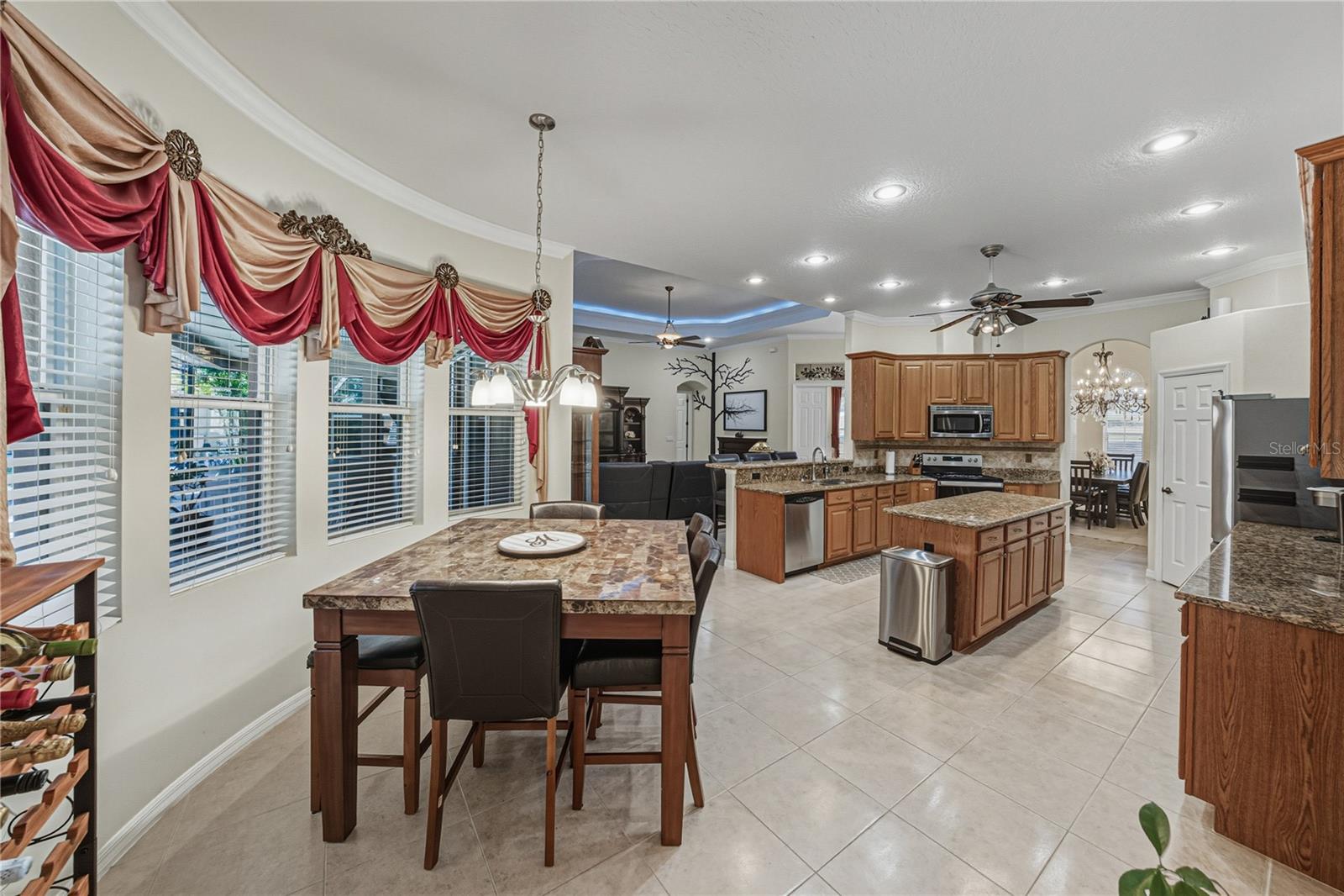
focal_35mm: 12
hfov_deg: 112.6
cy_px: 448
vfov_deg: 90.0
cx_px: 672
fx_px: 448
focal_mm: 12
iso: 1600
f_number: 7.1
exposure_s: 1/2500
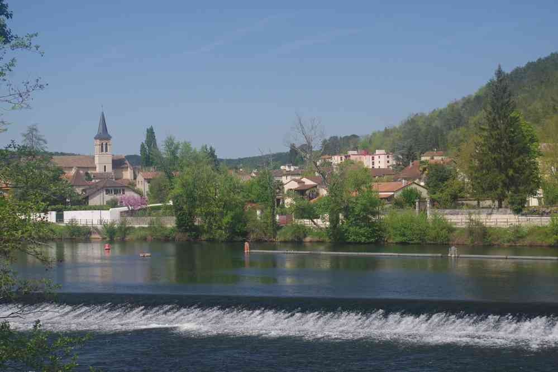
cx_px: 279
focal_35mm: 82
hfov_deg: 24.6
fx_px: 1279
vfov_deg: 16.6
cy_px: 186
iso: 200
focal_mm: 55
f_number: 11
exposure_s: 1/100
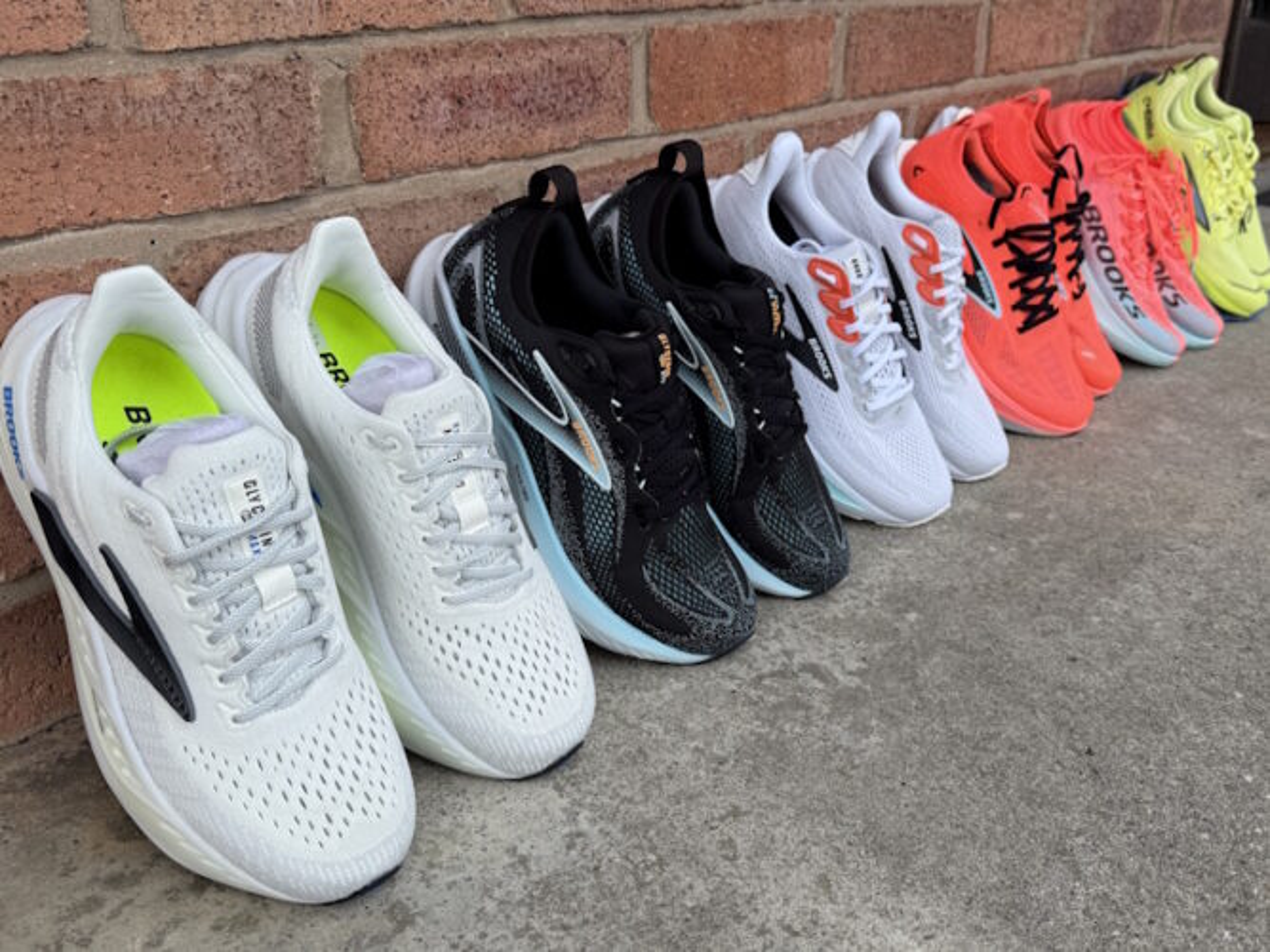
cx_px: 635
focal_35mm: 24
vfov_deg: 56.8
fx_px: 880
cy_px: 476
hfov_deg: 71.6
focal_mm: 6.76
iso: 80
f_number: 1.78
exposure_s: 1/2370
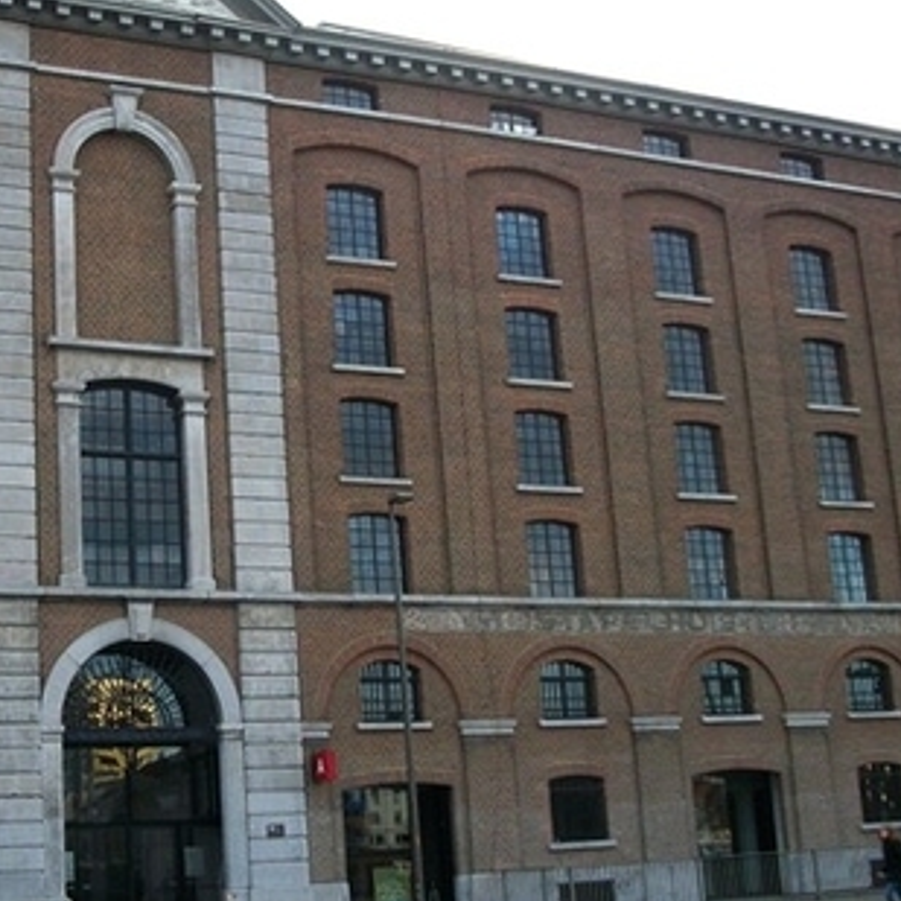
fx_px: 1620
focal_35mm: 55
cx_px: 163
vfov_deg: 31.1
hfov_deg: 30.2
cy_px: 455
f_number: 2.9
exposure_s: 1/125
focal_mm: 5.7
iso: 80
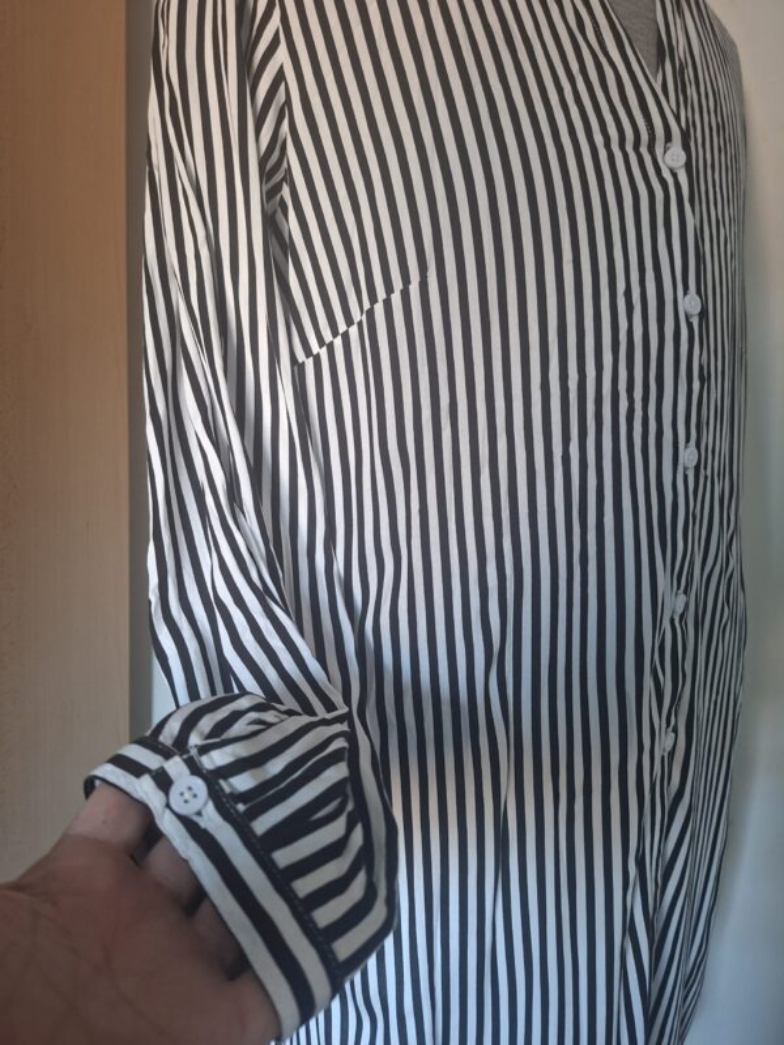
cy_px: 522
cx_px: 392
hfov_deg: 58.9
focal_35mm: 23
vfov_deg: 73.9
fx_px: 695
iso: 400
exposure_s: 1/33
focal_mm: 5.54
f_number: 1.8
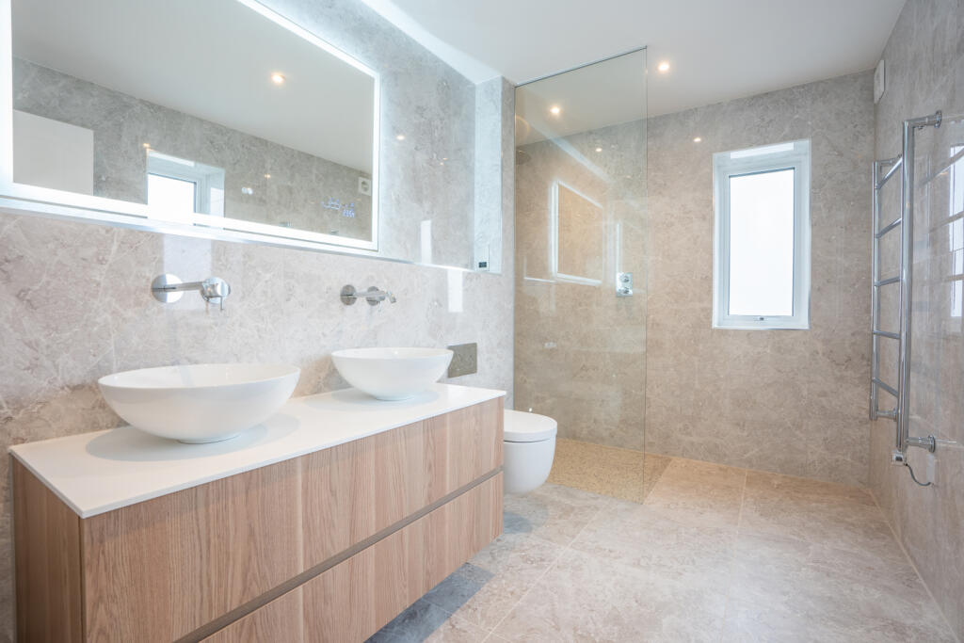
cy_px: 322
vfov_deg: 73.8
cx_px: 482
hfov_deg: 96.7
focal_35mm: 16
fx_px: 428
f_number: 11
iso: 400
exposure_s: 1/30
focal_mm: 16
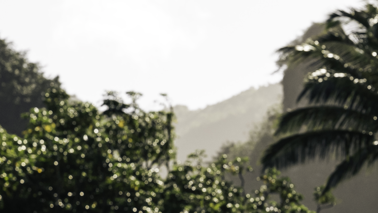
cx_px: 535
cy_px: 379
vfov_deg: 4.9
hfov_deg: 8.6
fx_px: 2456
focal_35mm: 245
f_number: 7.1
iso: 400
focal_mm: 68
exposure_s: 1/320
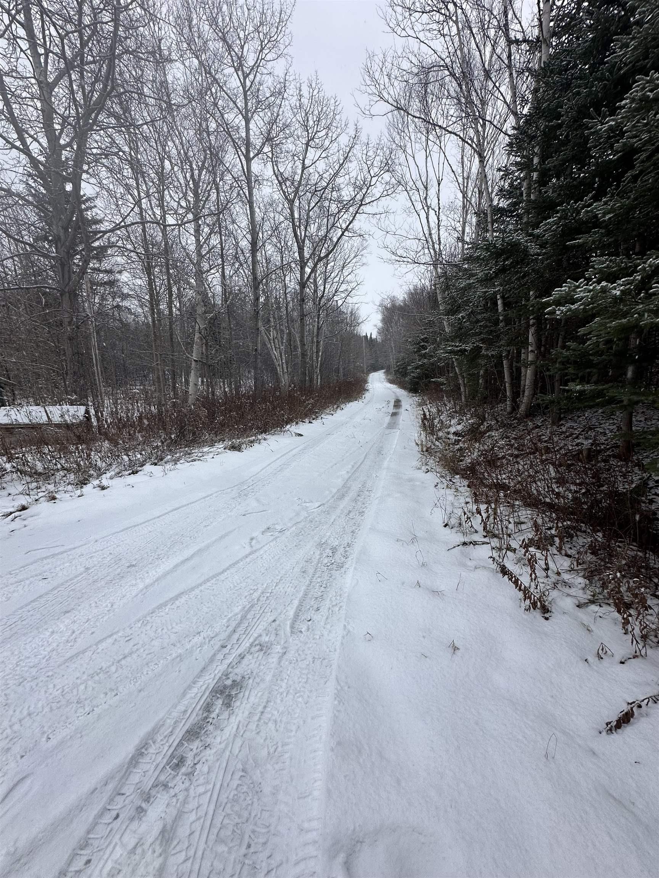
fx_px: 355
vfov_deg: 102.1
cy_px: 439
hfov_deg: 85.7
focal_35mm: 14
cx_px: 330
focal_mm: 2.22
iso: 40
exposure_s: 1/369
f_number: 2.2
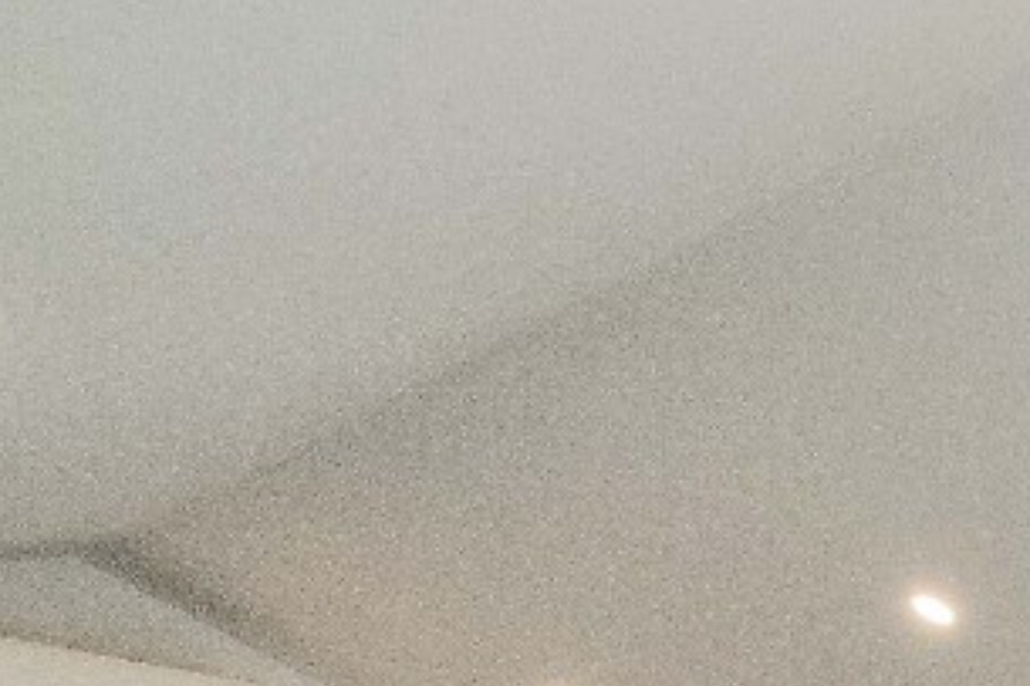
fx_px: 1687
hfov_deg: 21.1
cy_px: 1152
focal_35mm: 59
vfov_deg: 18.9
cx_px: 1901
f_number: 7.1
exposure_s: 1/60
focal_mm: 10
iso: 800
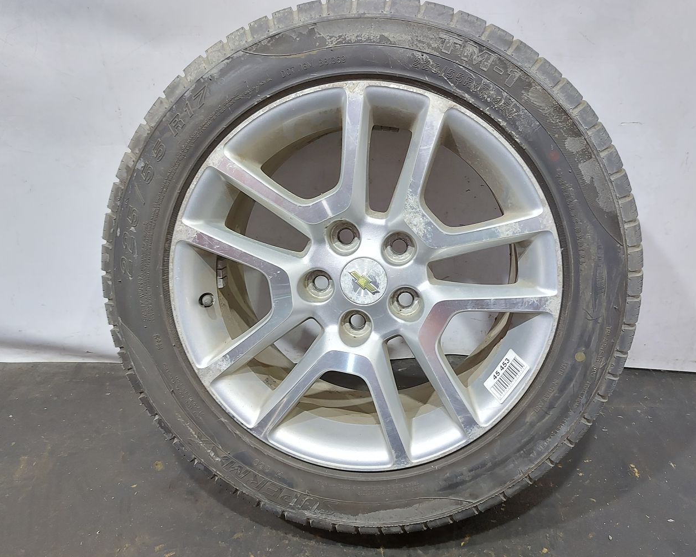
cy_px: 269
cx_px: 376
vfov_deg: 54.9
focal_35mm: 26
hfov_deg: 65.9
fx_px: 536
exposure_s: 1/33
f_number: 1.8
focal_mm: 5.23
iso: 320
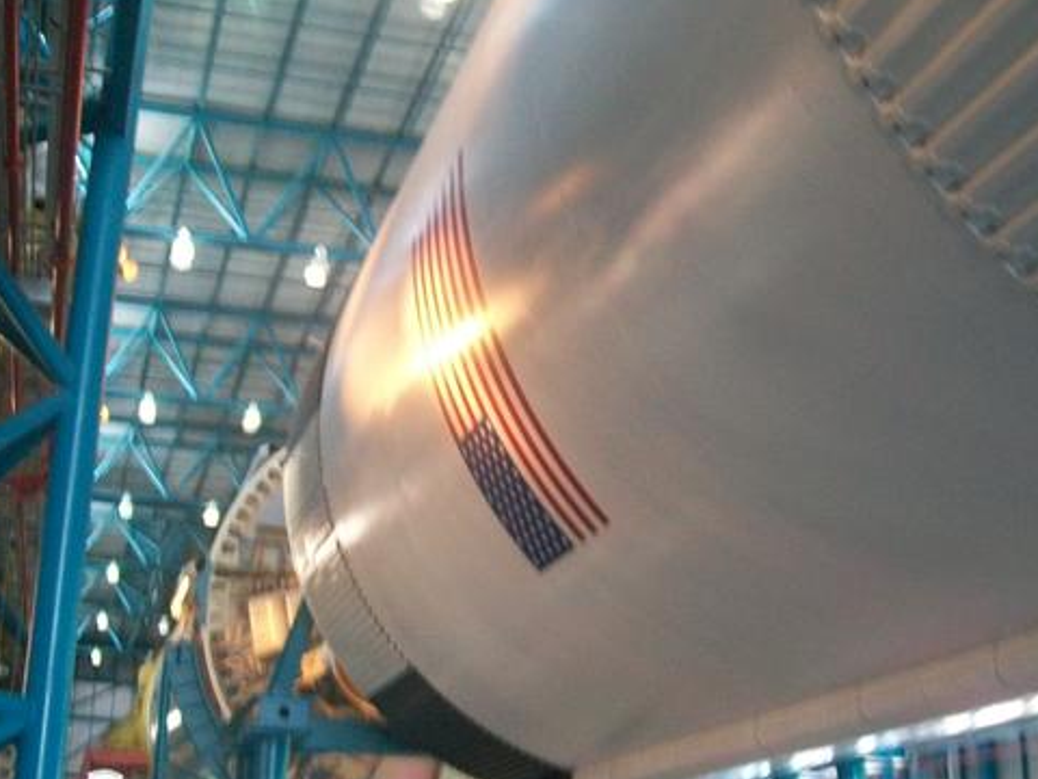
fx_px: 1439
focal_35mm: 48
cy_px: 364
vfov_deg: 30.3
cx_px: 491
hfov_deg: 39.6
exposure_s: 1/20
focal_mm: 6
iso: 160
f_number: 2.7
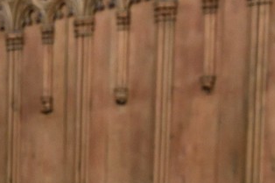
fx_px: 1168
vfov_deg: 8.7
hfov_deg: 11.1
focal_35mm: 153
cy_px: 289
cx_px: -406
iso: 1600
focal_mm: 30
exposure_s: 1/10
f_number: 6.3
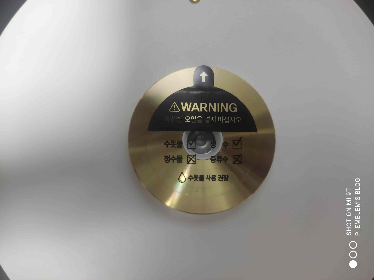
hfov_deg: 67.3
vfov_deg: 53.1
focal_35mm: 26
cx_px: 187
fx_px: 281
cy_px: 140
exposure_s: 1/30
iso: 396
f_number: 1.75
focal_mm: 4.77
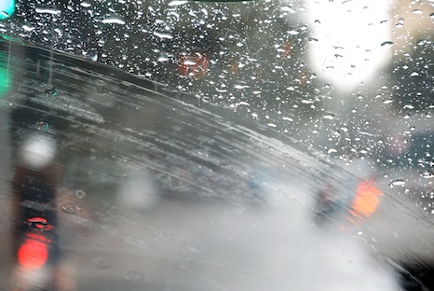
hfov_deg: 10.5
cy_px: 132
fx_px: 2362
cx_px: 176
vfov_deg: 7.0
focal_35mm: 196
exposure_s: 1/125
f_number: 5.6
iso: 360
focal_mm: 95
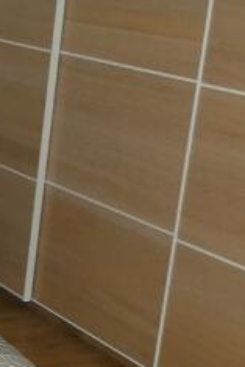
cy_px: 262
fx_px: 968
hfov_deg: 12.4
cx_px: -272
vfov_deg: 21.3
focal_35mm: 95
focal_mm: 3.8
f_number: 2.9
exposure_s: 1/60
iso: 80
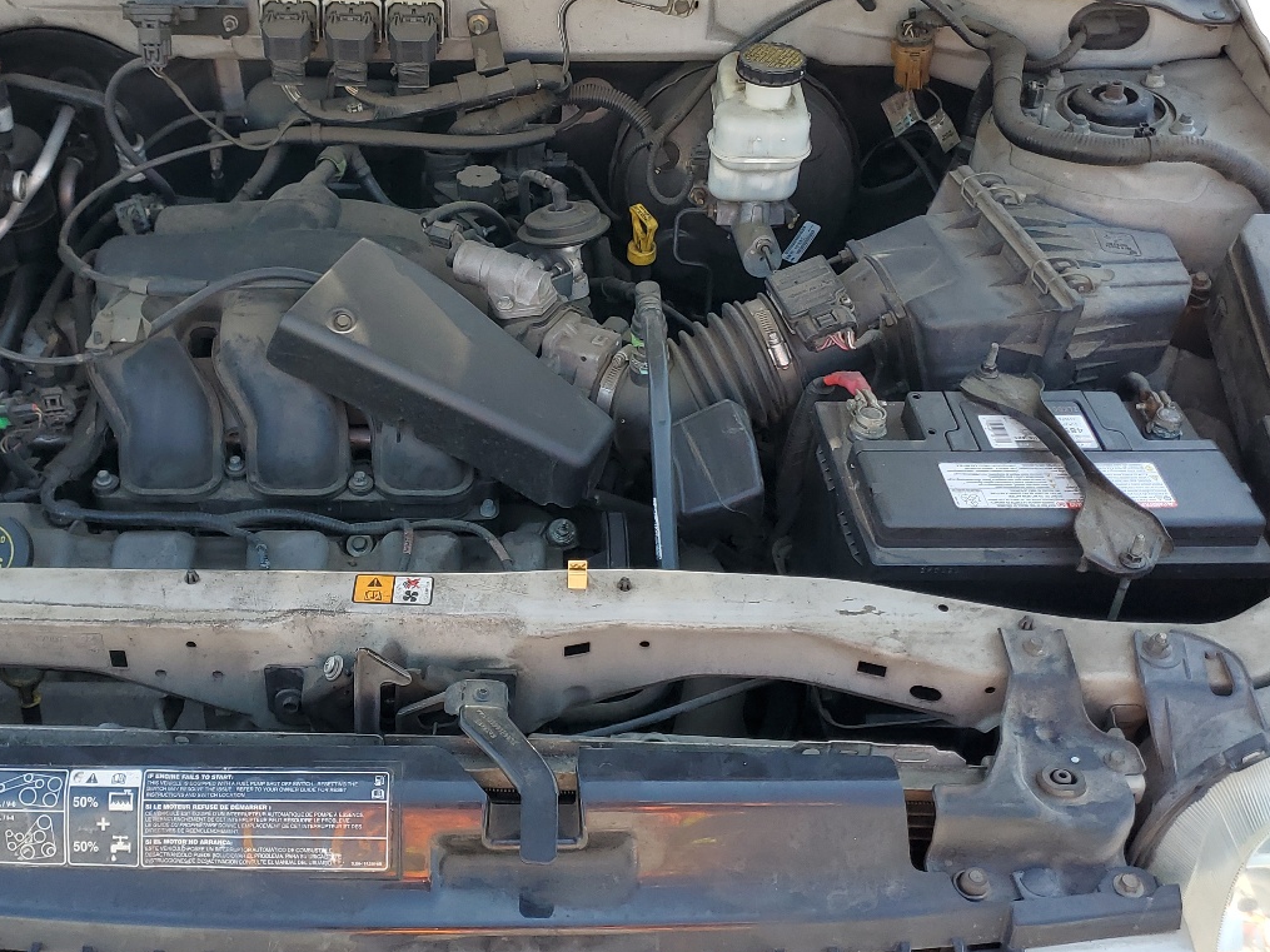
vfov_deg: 35.1
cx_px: 410
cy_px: 418
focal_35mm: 41
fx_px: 1504
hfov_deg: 45.0
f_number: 1.5
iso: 50
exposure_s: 1/455
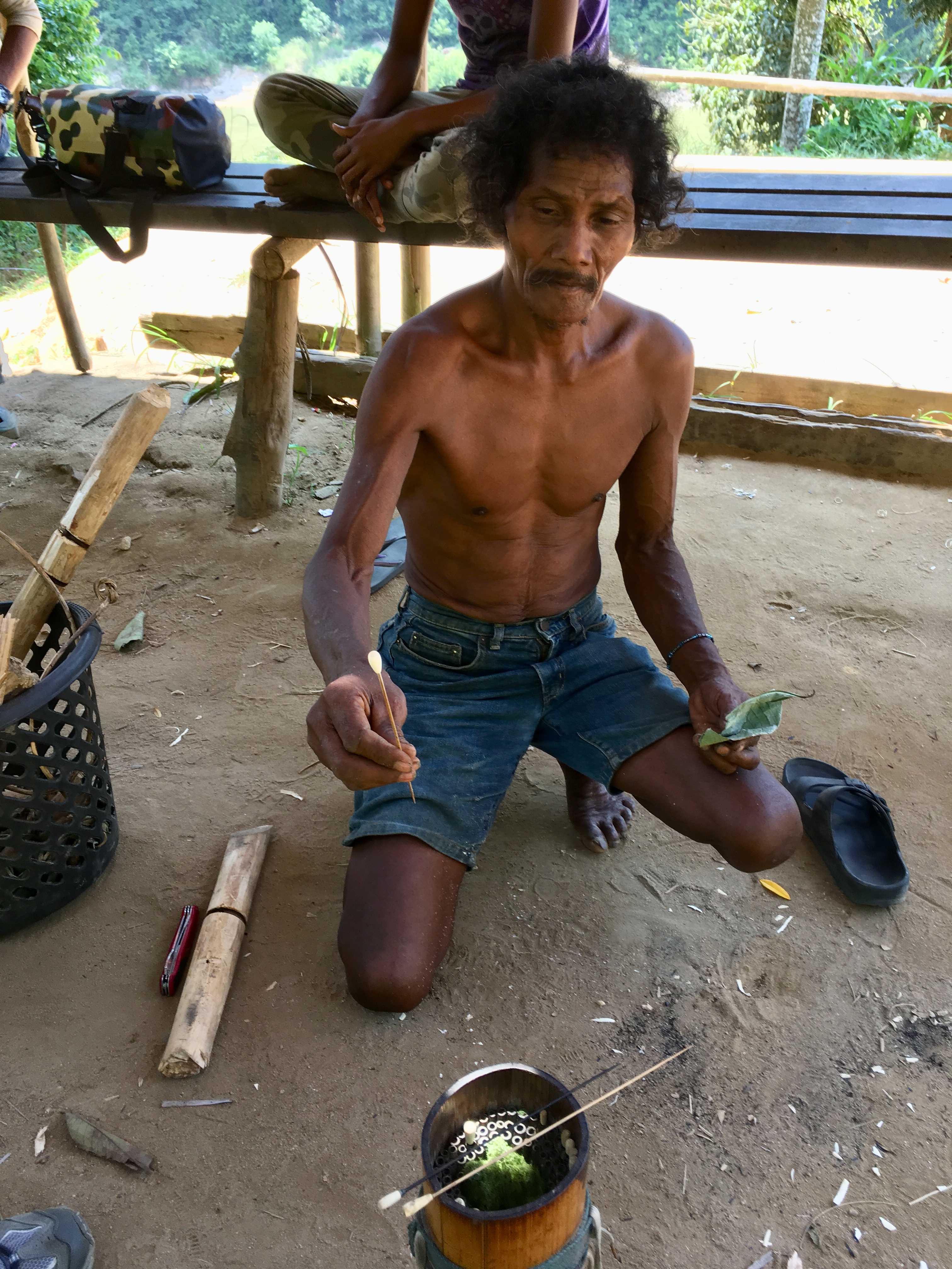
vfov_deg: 61.7
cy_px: 634
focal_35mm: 29
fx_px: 1063
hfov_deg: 48.2
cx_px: 476
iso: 25
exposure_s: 1/100
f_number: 2.2
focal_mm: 4.15
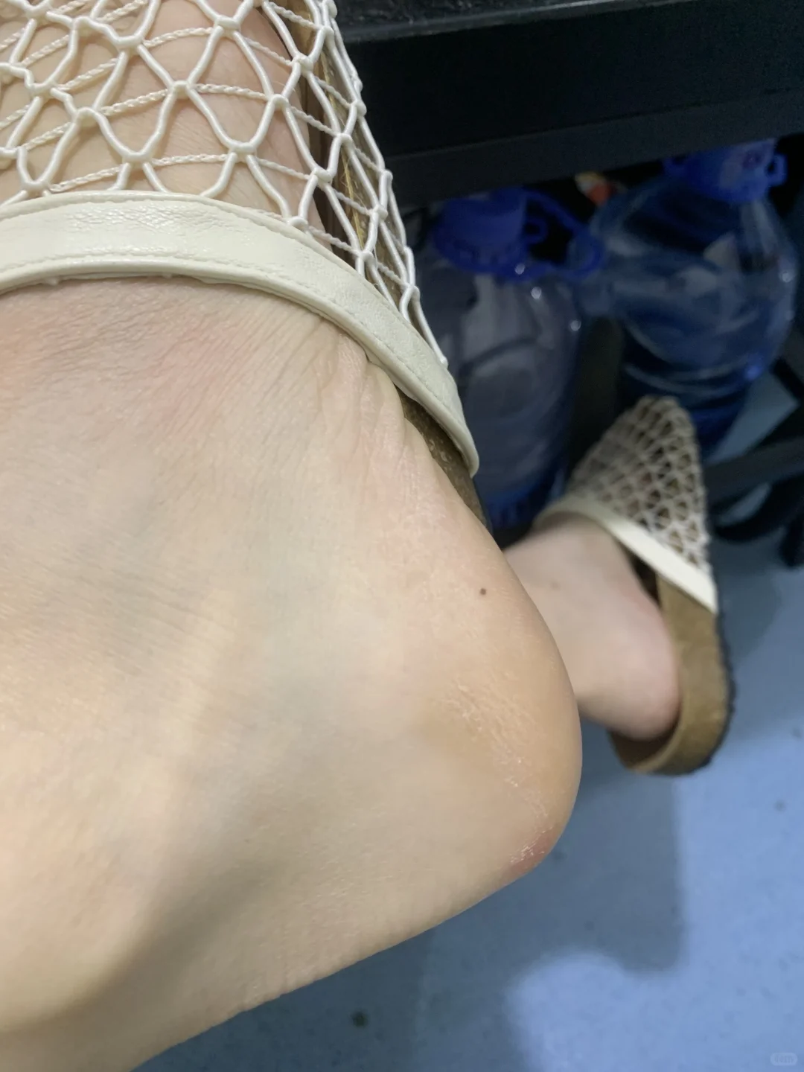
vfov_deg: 67.3
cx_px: 402
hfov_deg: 53.1
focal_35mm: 26
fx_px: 805
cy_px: 536
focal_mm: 4.25
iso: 160
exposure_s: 1/49
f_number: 1.8
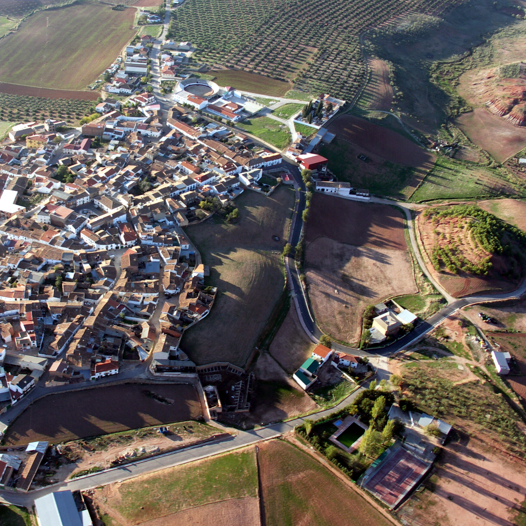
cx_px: 160
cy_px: 252
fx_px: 791
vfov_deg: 36.8
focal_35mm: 46
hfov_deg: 36.3
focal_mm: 9
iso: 50
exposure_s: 1/100
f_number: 4
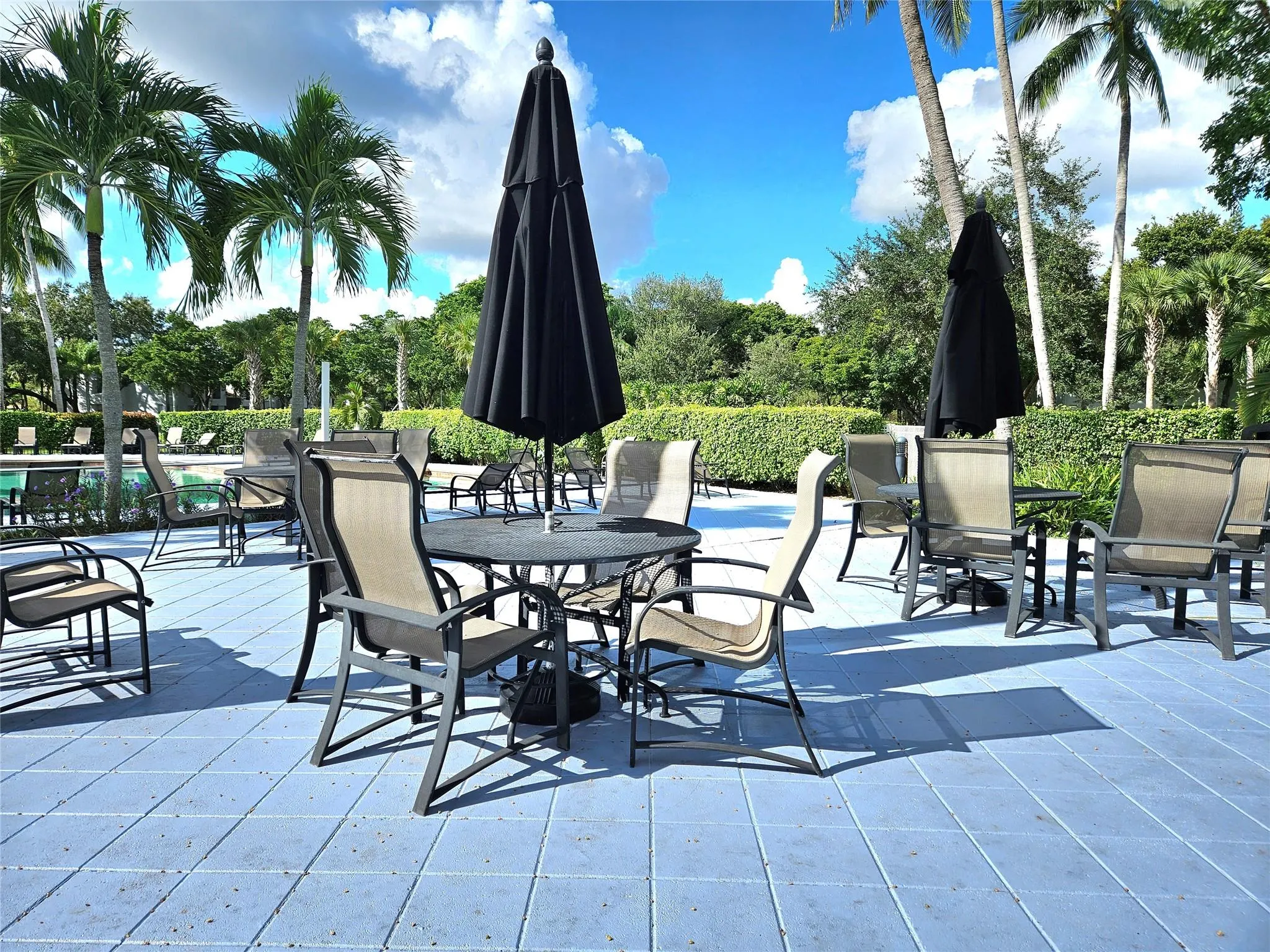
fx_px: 844
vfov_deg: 58.9
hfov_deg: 73.9
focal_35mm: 23
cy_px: 476
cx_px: 635
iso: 25
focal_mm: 5.4
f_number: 1.8
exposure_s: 1/3333
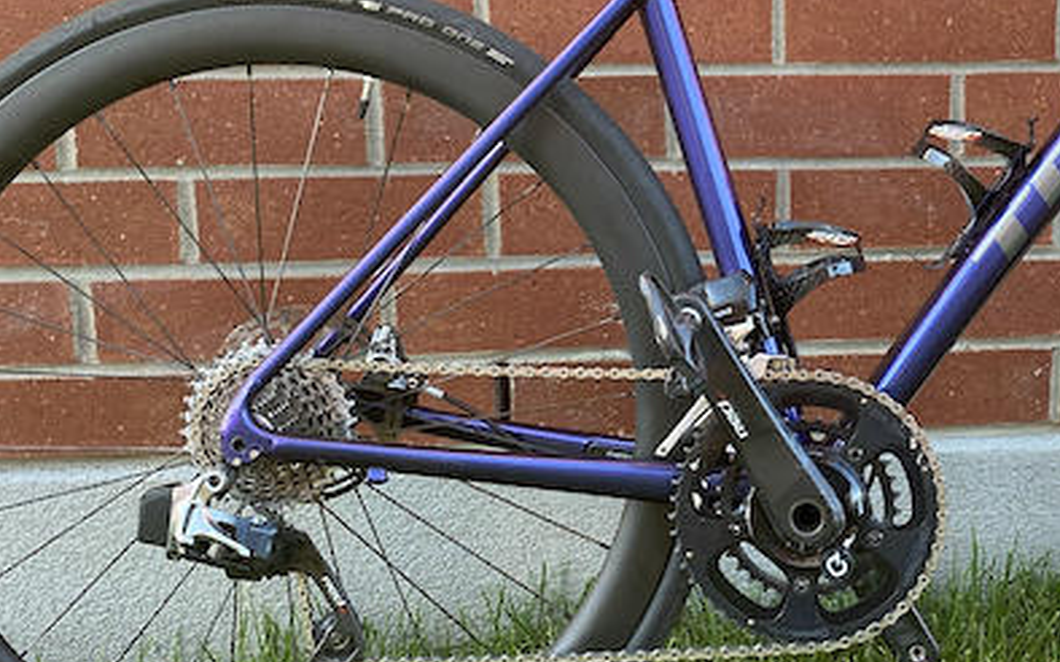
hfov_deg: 34.9
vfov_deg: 22.9
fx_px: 1617
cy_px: 151
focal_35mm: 56
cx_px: 880
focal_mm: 4.25
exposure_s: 1/121
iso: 64
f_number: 1.8
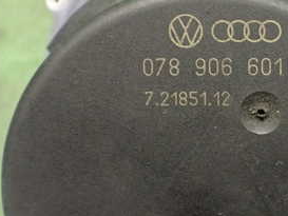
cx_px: 251
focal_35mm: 66
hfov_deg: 28.4
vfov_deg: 22.3
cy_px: 102
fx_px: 549
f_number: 2.3
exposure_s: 1/50
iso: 800
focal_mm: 5.4
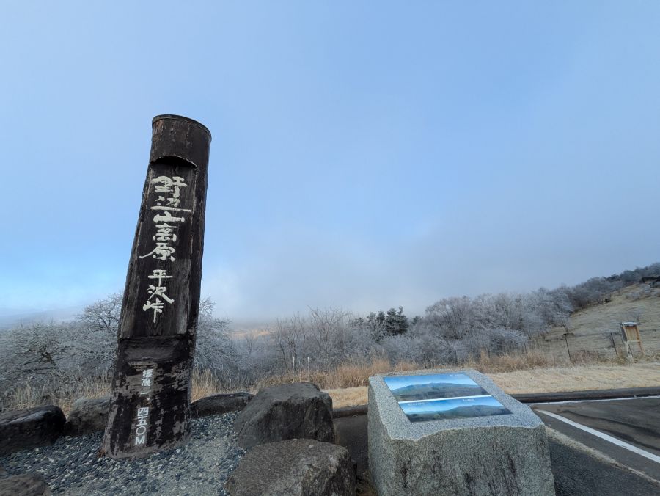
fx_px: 267
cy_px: 248
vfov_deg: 85.7
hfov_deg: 102.0
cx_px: 330
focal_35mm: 14
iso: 56
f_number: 2.2
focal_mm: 1.83
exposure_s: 1/708
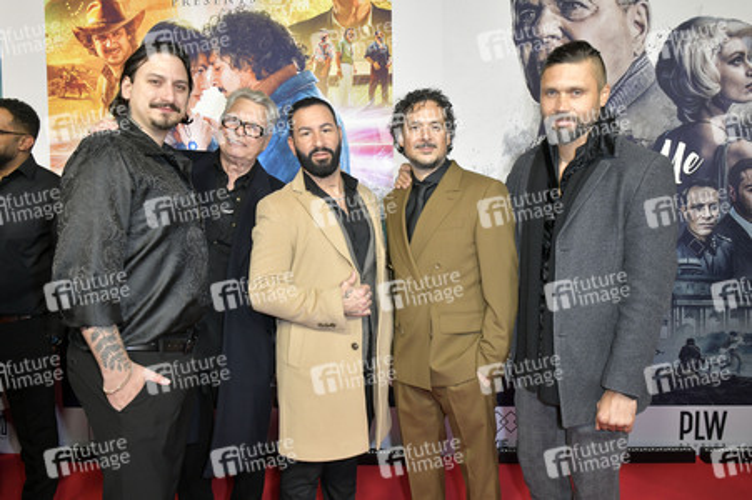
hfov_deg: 67.4
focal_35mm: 27
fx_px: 564
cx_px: 376
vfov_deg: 47.9
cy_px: 250
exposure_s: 1/250
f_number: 7.1
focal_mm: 27
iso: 1600
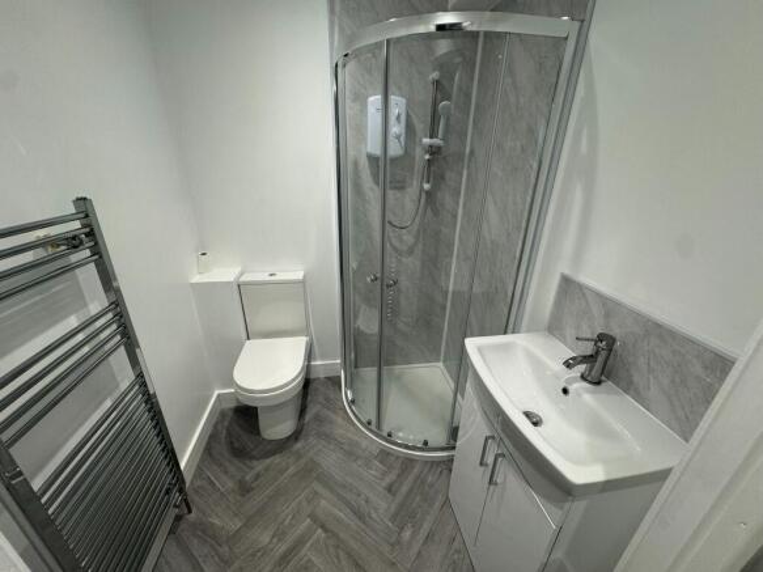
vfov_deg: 85.7
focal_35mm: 14
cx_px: 382
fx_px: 309
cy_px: 286
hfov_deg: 102.1
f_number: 2.2
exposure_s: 1/100
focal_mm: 2.22
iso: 160
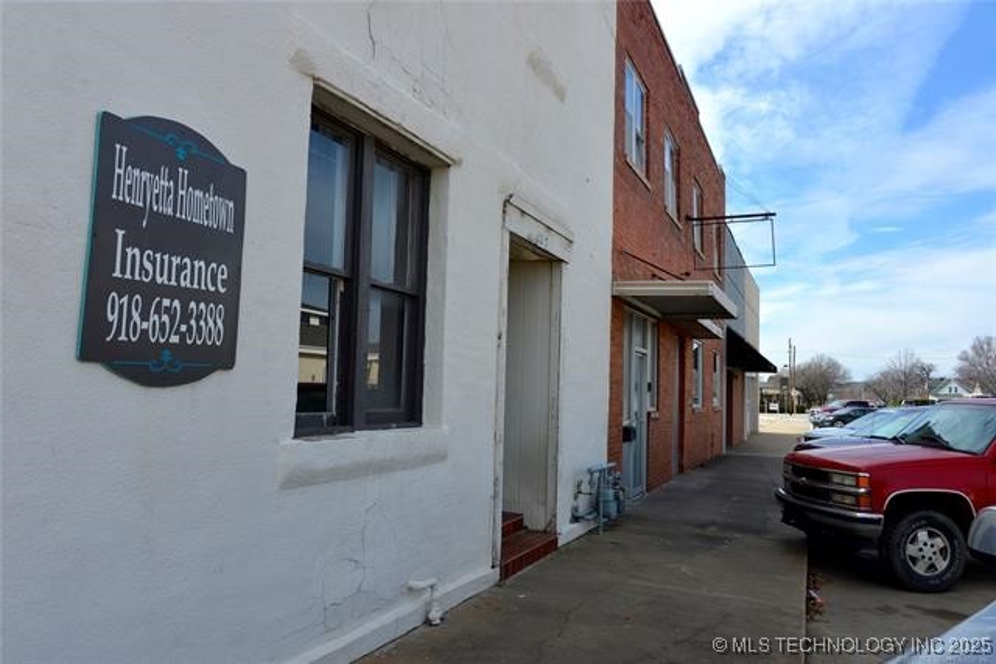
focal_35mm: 28
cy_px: 332
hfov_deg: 65.5
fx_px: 775
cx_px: 498
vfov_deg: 46.4
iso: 125
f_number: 8
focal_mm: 28
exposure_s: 1/250
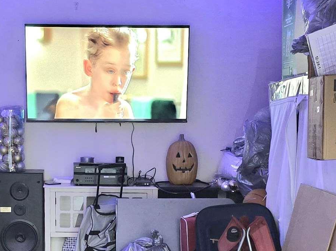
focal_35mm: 78
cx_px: 93
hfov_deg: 24.8
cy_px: 252
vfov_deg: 18.4
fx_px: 757
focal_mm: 6.3
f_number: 1.7
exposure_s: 1/60.2
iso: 1000
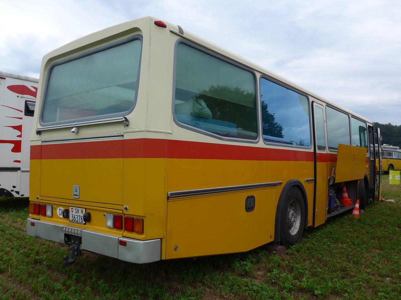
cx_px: 200
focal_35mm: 29
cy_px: 150
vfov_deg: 48.2
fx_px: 336
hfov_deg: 61.7
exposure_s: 1/640
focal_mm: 6
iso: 80
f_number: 2.8
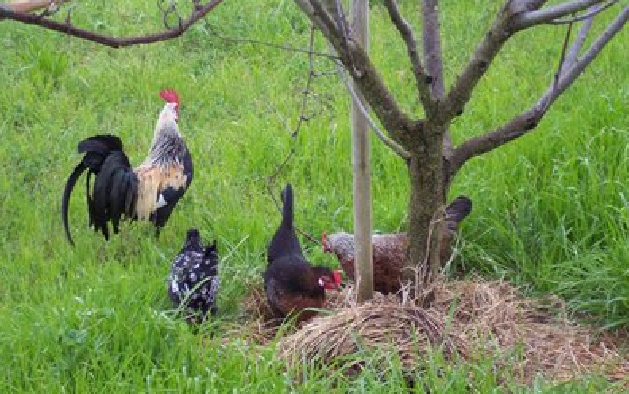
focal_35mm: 122
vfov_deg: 10.8
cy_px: 237
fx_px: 2093
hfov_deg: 17.1
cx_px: 313
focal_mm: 24
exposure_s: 1/180
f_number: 4.8
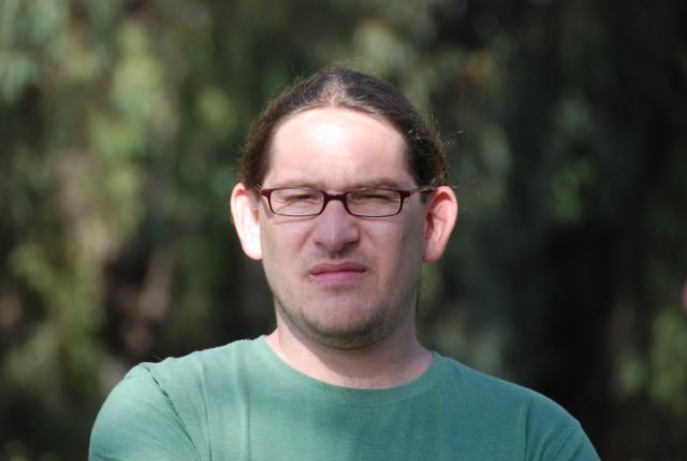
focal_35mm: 300
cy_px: 230
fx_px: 5734
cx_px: 344
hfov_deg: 6.9
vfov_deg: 4.6
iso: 320
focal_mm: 200
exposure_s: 1/500
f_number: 5.6
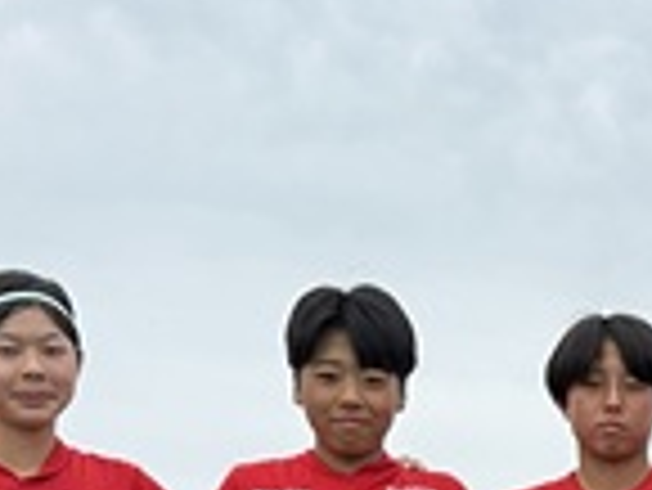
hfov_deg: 18.9
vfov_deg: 13.9
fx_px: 1866
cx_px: 742
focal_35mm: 99
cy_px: 764
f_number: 1.78
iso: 80
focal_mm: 6.86
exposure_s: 1/3861
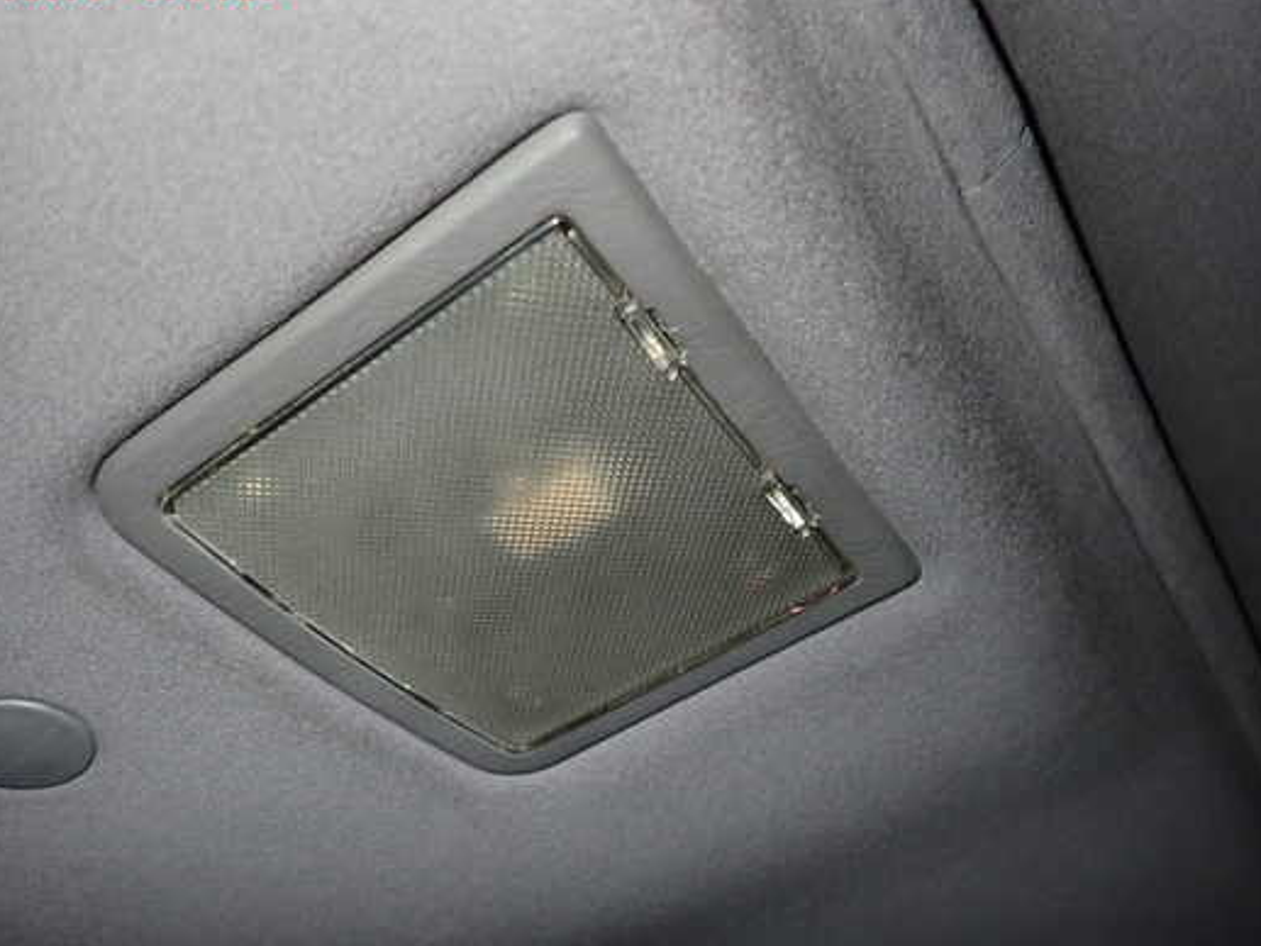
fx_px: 1057
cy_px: 500
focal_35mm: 29
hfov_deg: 61.5
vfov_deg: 48.2
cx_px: 561
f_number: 5.6
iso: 500
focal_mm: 4.5
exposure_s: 1/30
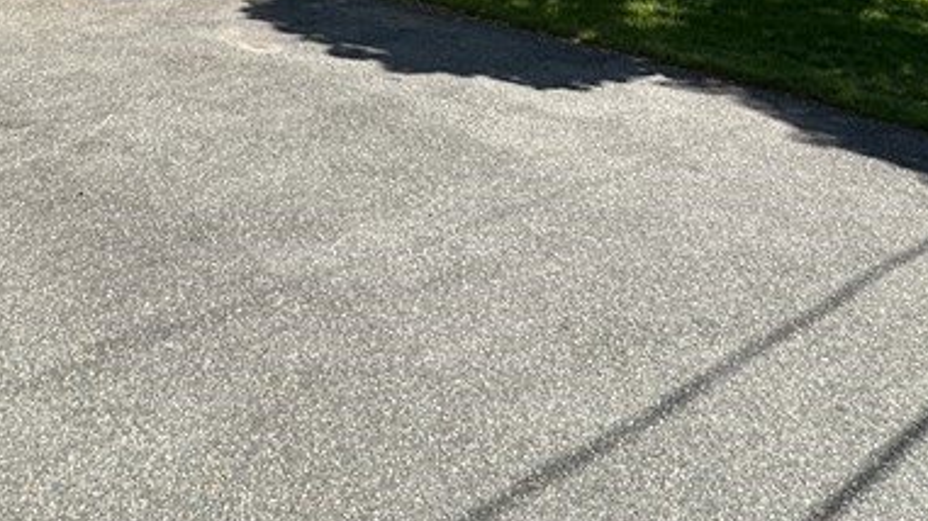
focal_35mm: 41
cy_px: -336
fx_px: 1009
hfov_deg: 48.4
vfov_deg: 21.9
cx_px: 297
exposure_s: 1/1006
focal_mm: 2.22
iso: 50
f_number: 2.2
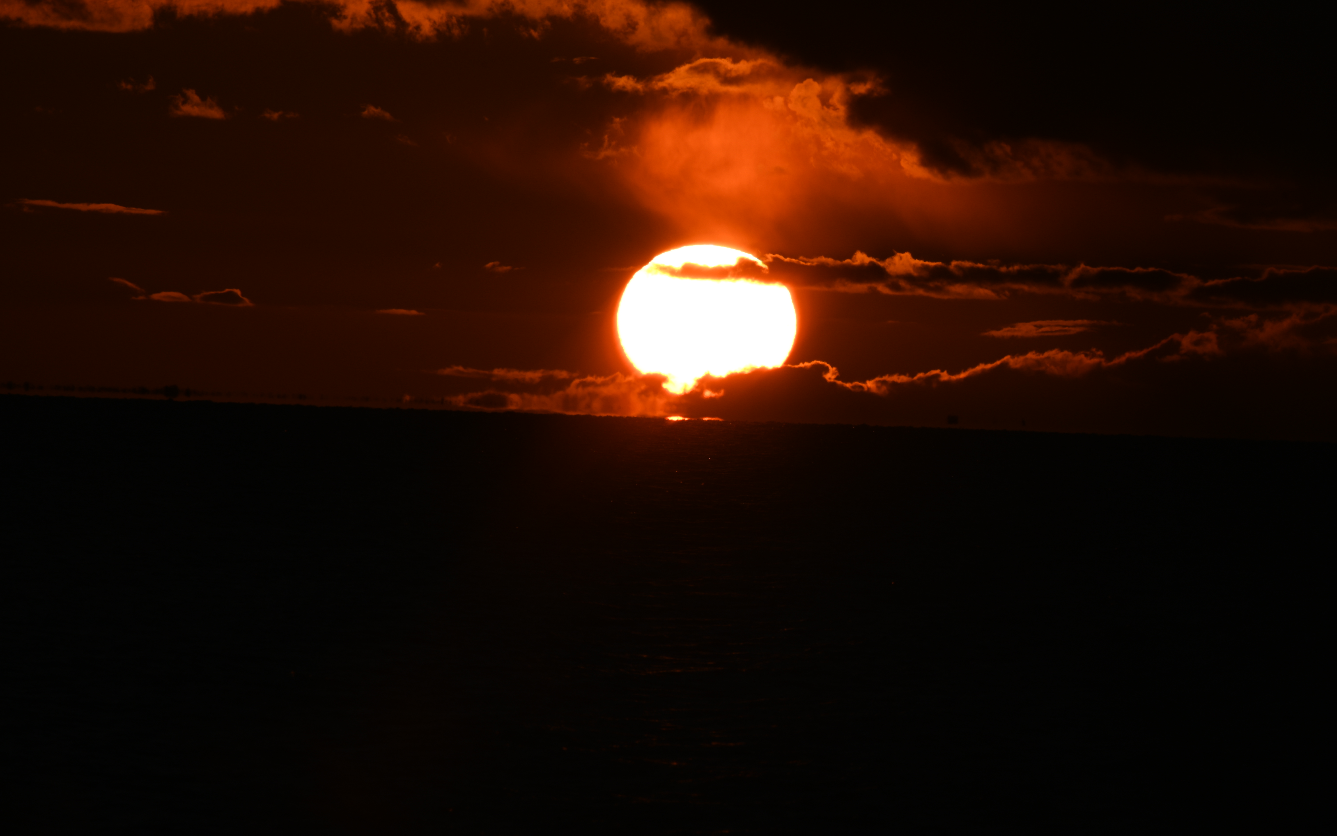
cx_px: 668
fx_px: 18584
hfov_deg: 4.1
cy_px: 433
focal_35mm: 510
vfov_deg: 2.6
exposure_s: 1/2500
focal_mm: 500
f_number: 16
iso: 100
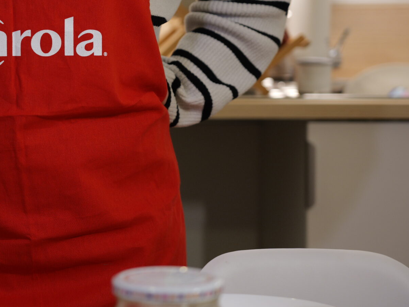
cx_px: 21
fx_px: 1335
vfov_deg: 13.1
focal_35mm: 113
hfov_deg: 17.1
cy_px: 80
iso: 500
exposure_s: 1/60
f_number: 2.8
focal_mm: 55
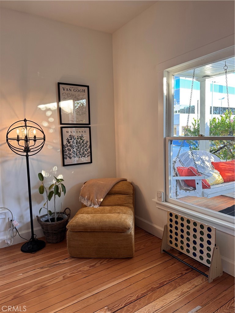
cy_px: 156
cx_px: 118
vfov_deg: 71.6
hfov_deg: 56.8
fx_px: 217
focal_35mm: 24
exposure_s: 1/120
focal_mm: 6.76
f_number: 1.78
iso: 160
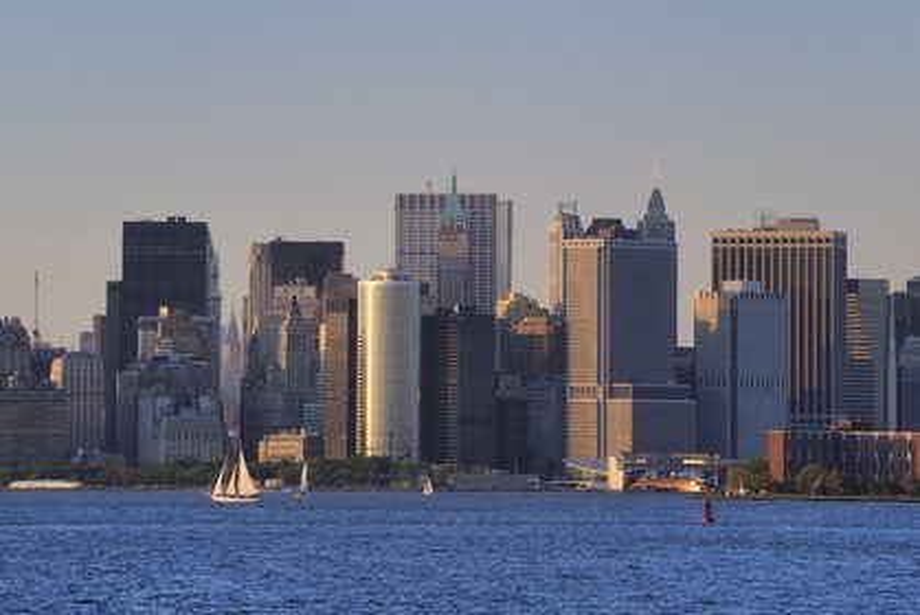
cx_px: 460
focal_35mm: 200
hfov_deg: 10.3
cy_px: 308
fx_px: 5114
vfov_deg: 6.9
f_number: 5.6
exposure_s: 1/320
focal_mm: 200
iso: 400
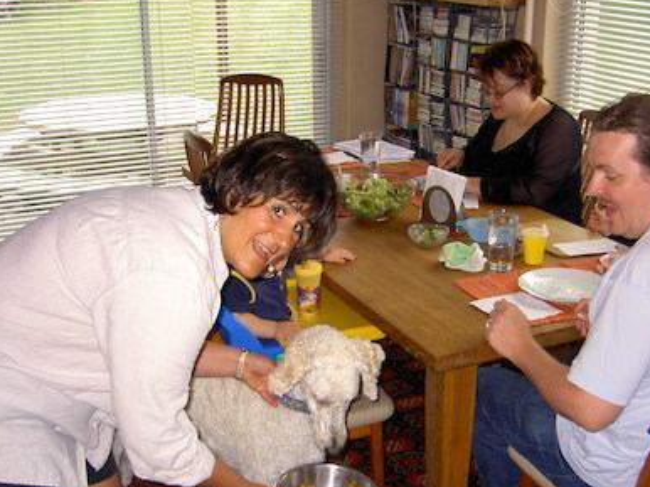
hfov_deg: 40.3
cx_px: 388
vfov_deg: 30.8
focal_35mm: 47
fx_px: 882
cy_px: 273
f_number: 2.8
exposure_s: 1/60
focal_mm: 5.6
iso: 100
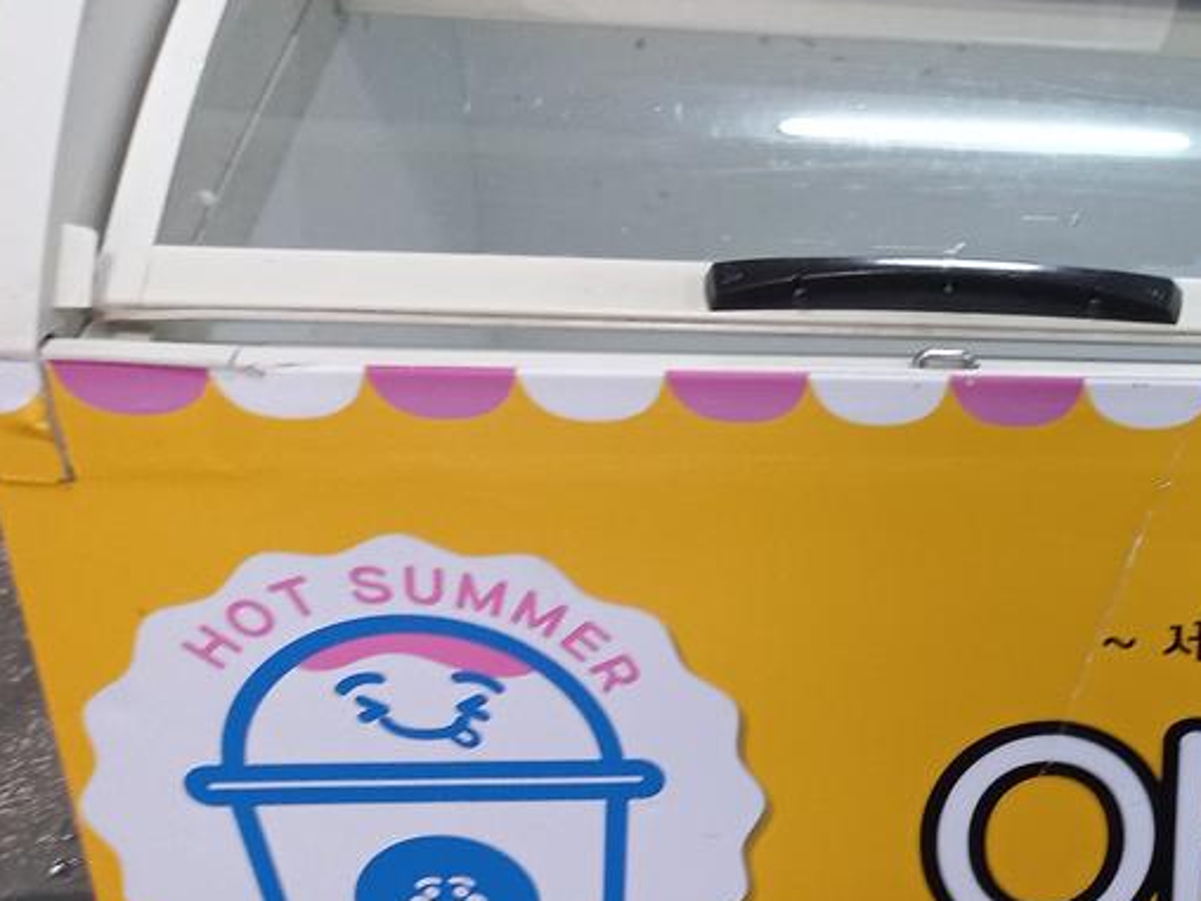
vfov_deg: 23.3
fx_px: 2186
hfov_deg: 26.7
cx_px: 1492
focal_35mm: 63
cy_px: 473
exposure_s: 1/30
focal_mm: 4.6
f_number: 1.8
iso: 200
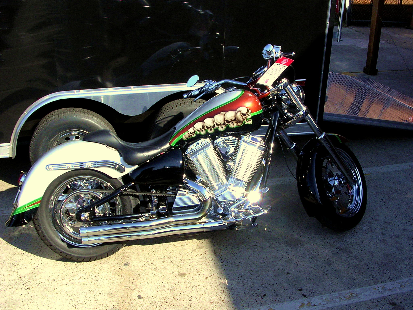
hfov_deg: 49.0
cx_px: 206
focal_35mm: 38
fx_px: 453
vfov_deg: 37.7
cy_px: 155
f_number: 5.6
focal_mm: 5.8
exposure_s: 1/173
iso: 100
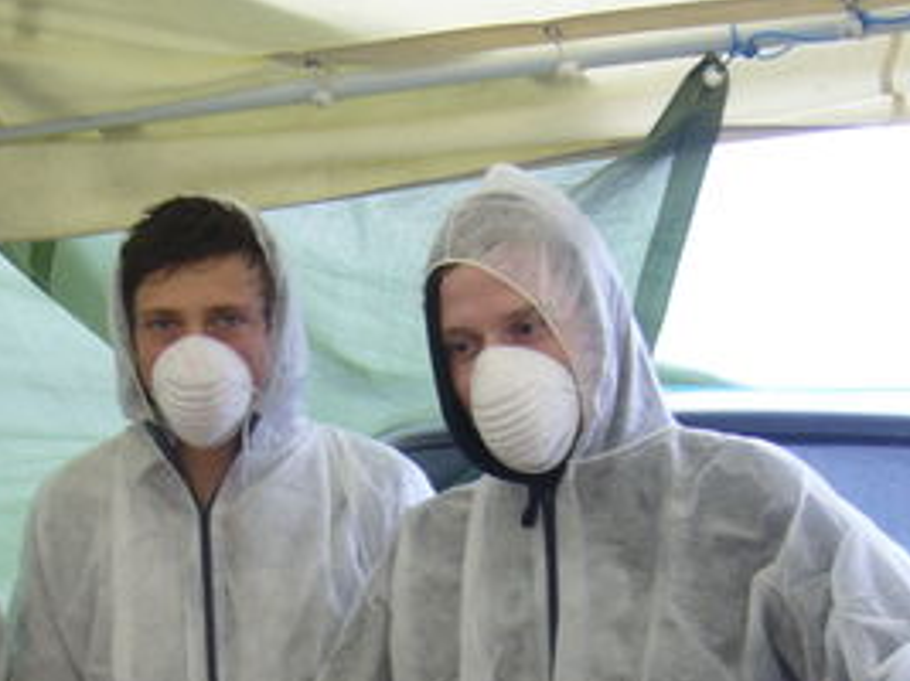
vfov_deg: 18.5
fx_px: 2023
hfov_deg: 25.1
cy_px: 720
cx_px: 228
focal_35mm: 77
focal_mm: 5.8
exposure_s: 1/30
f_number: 2.8
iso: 100
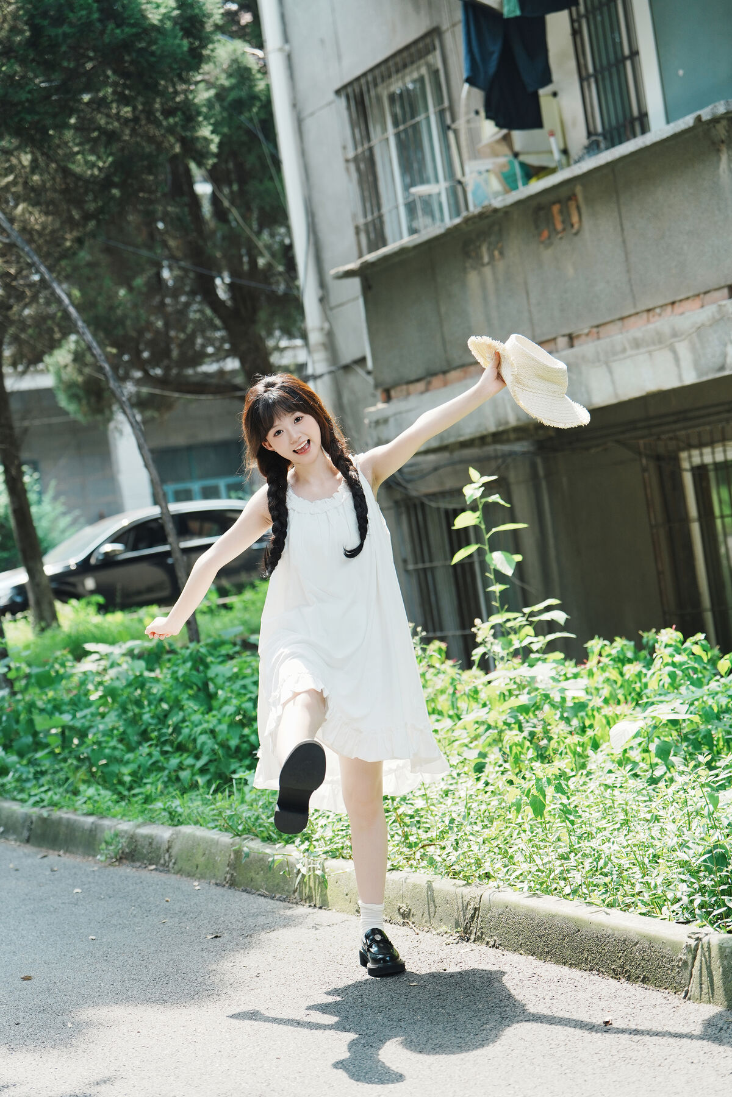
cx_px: 366
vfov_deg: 28.8
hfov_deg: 19.5
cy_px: 548
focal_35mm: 70
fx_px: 2135
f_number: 3.5
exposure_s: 1/500
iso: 200
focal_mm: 70
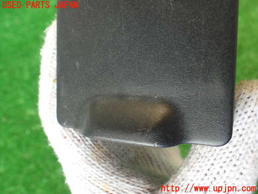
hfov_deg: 60.0
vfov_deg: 46.8
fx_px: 224
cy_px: 97
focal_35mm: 30
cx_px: 129
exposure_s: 1/40
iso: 200
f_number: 2.3
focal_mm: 5.4
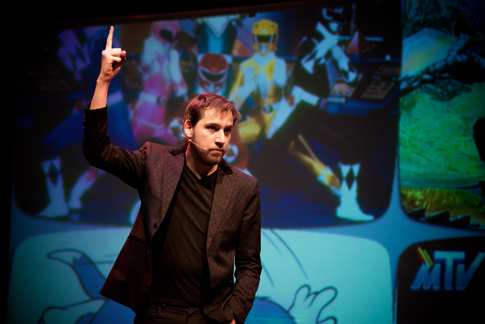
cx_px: 242
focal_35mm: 170
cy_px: 162
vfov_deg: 8.1
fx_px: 2291
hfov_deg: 12.1
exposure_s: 1/125
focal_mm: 170
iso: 1600
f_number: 3.5
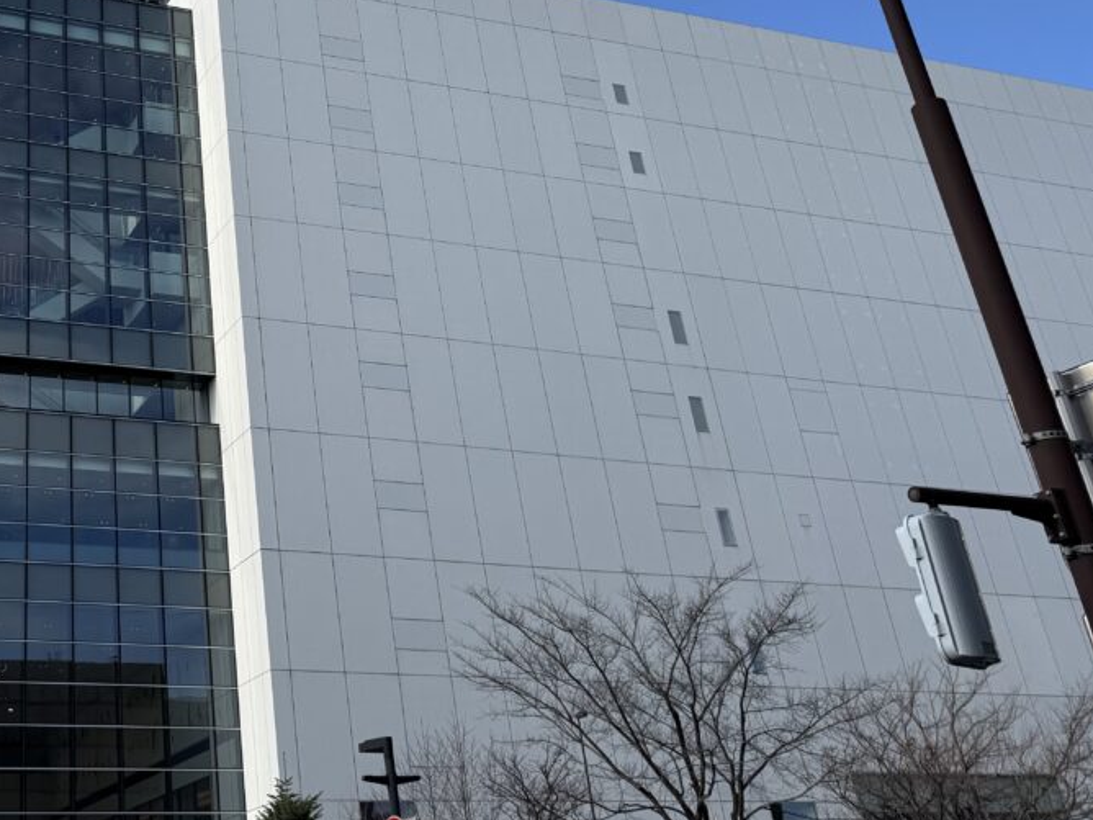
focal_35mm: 46
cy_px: 173
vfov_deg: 30.8
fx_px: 1452
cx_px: 149
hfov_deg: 38.9
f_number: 1.78
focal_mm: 6.76
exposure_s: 1/4310
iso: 80
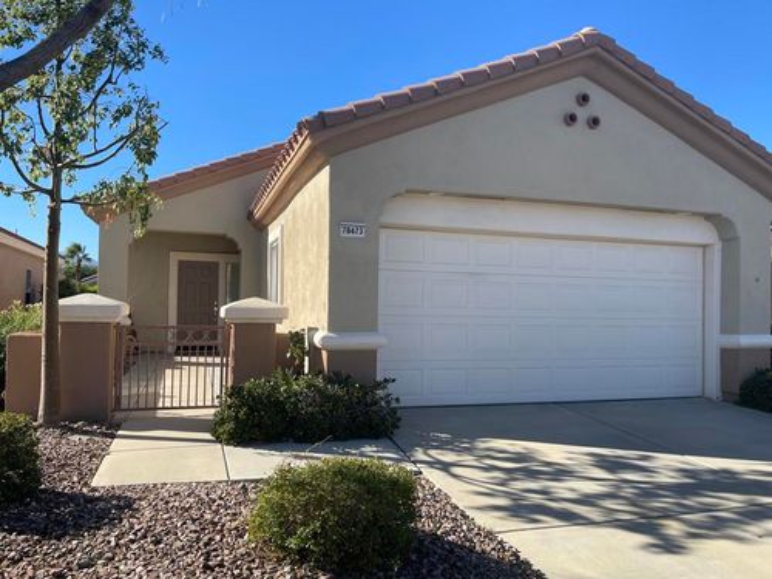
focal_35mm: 25
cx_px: 386
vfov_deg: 54.9
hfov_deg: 69.4
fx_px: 558
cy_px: 290
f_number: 1.6
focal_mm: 5.1
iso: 32
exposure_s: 1/2433
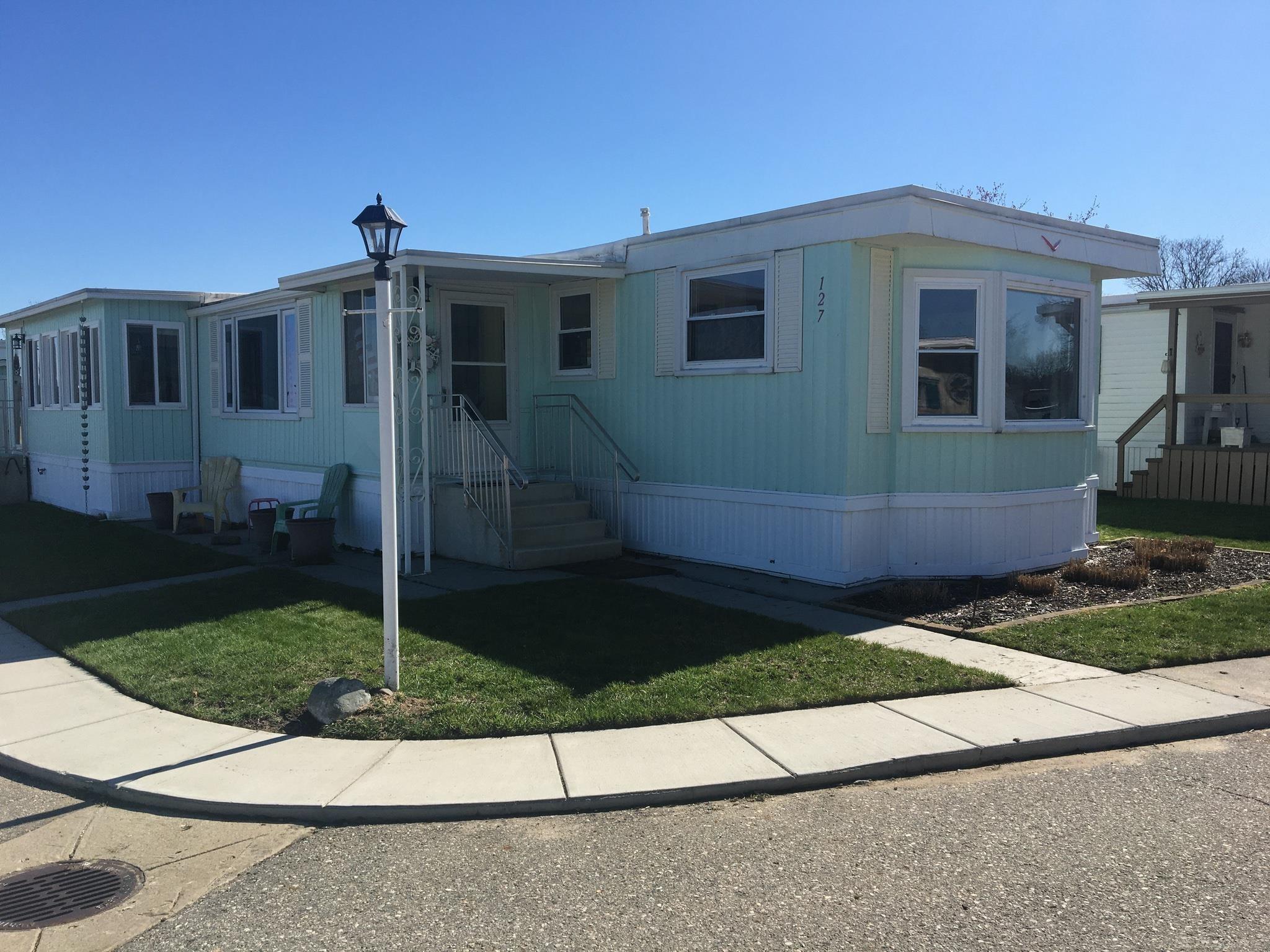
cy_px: 476
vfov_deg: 48.2
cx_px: 635
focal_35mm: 29
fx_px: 1064
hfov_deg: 61.7
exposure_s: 1/1709
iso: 25
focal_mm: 4.15
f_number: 2.2
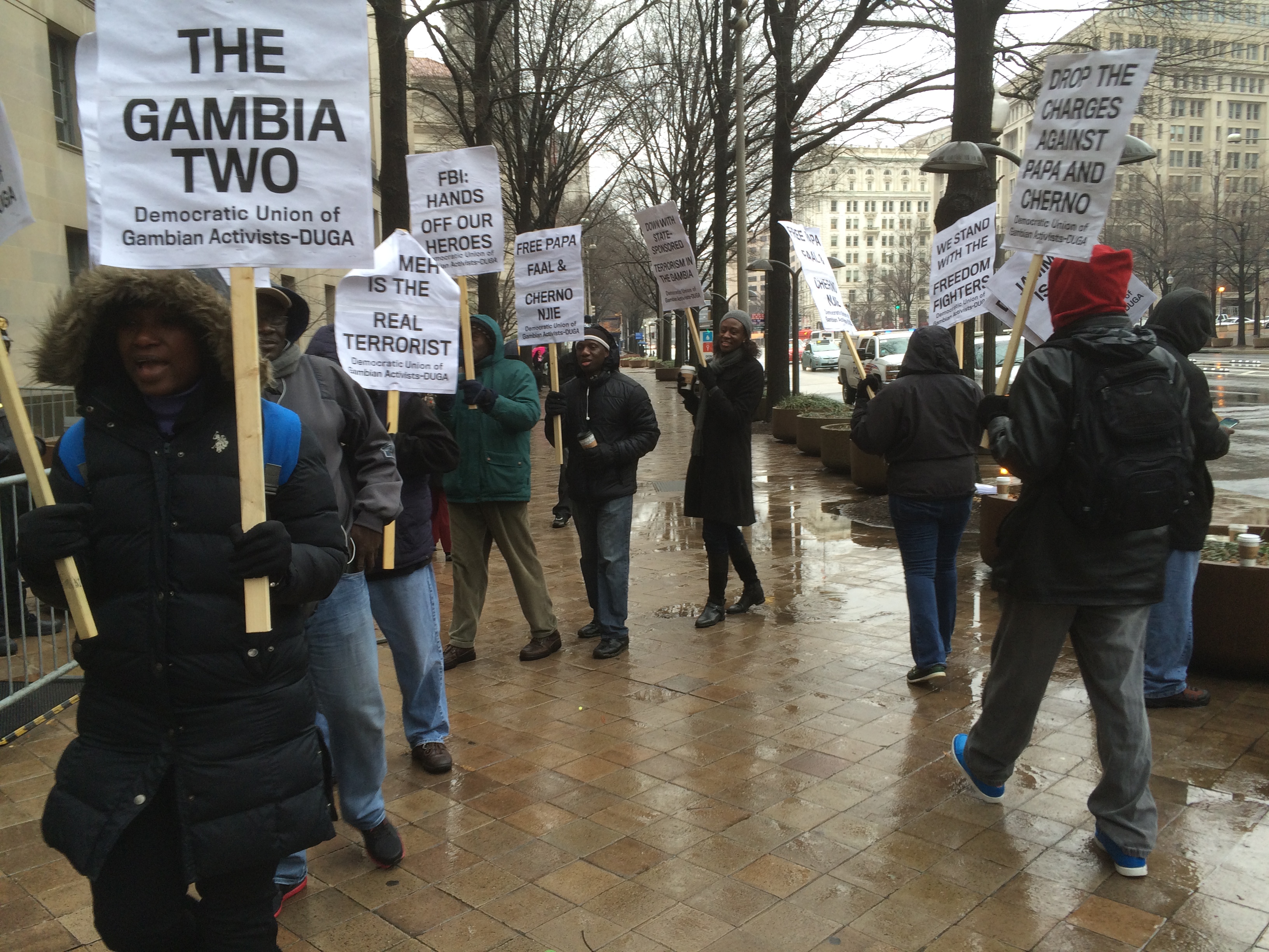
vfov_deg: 48.2
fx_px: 1063
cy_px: 476
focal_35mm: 29
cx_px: 634
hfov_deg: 61.7
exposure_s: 1/120
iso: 40
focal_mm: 4.15
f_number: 2.2
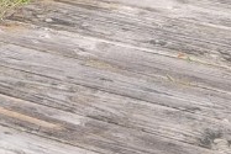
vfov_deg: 8.4
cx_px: 59
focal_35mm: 148
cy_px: -238
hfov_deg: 13.8
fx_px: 950
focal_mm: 5.4
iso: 40
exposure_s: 1/1794
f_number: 1.8
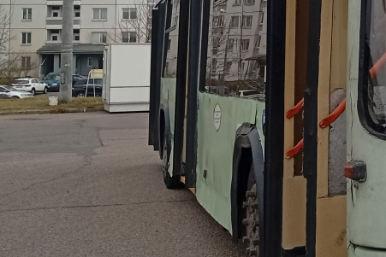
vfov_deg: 16.5
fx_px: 869
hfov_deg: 21.9
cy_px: -3
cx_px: 535
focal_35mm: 81
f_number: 1.8
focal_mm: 3.98
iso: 50
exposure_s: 1/143
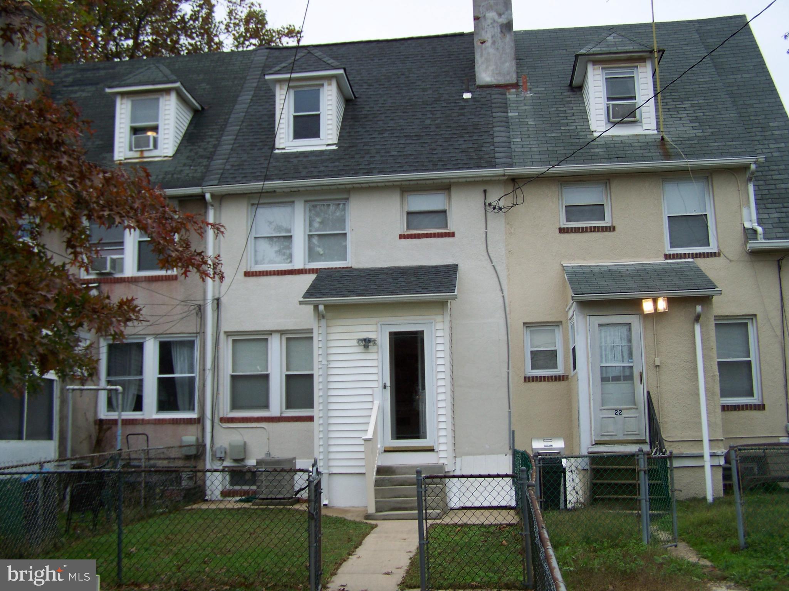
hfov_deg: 49.0
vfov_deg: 37.7
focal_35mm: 38
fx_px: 866
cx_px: 394
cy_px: 296
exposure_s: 1/160
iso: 64
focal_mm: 6.3
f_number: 2.8
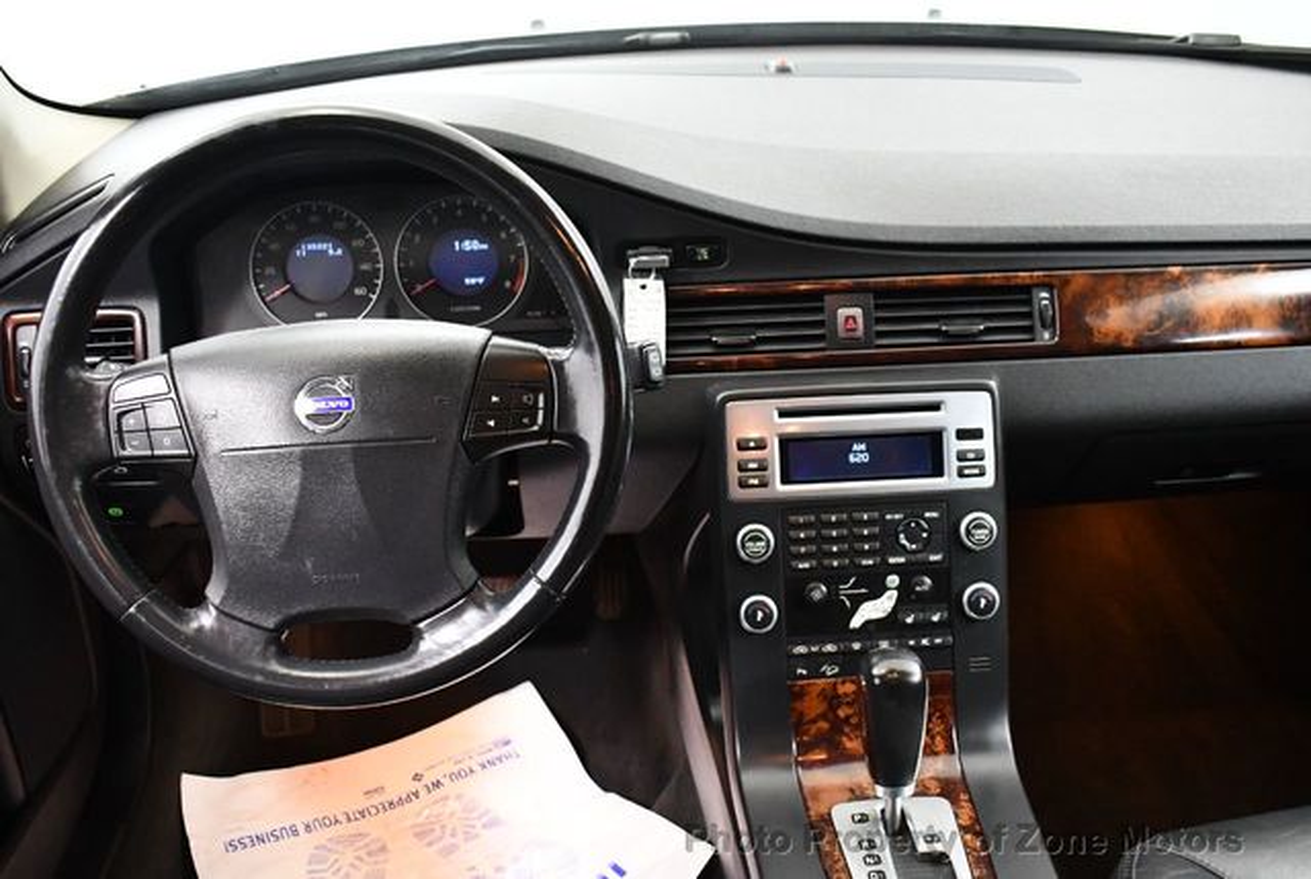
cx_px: 656
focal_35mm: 36
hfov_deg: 53.1
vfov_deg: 37.0
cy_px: 440
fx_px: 1313
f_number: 3.5
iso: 4000
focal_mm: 18
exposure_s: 1/60
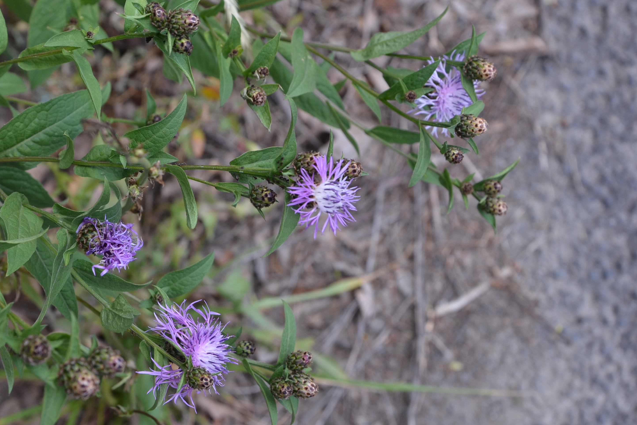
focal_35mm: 77
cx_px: 228
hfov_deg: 26.2
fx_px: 1362
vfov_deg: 17.7
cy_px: 214
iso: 200
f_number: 7.1
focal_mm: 40
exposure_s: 1/200
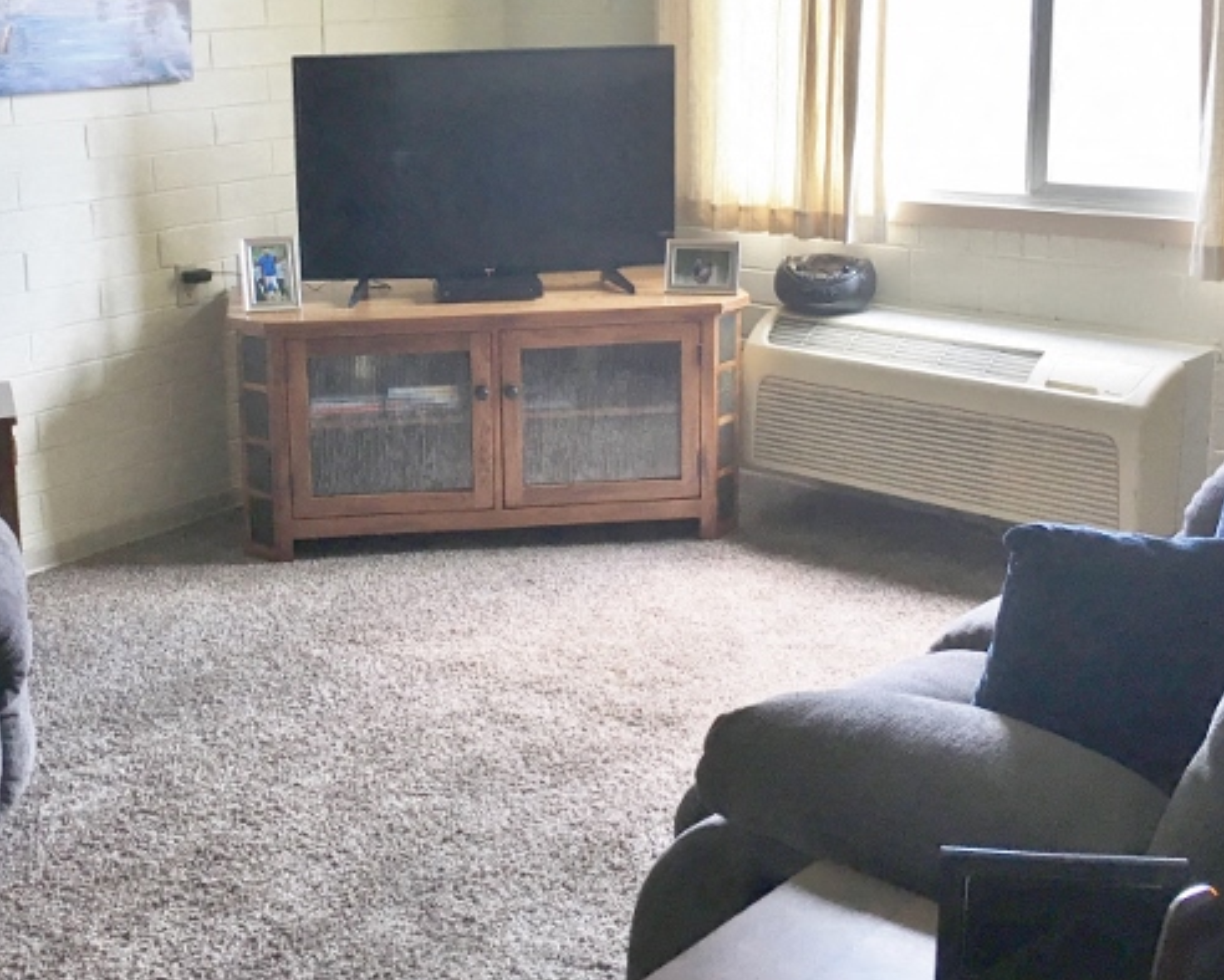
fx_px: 1667
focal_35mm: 46
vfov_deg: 32.4
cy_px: 306
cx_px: 443
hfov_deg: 40.0
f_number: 2.2
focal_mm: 4.15
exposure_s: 1/30
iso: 32
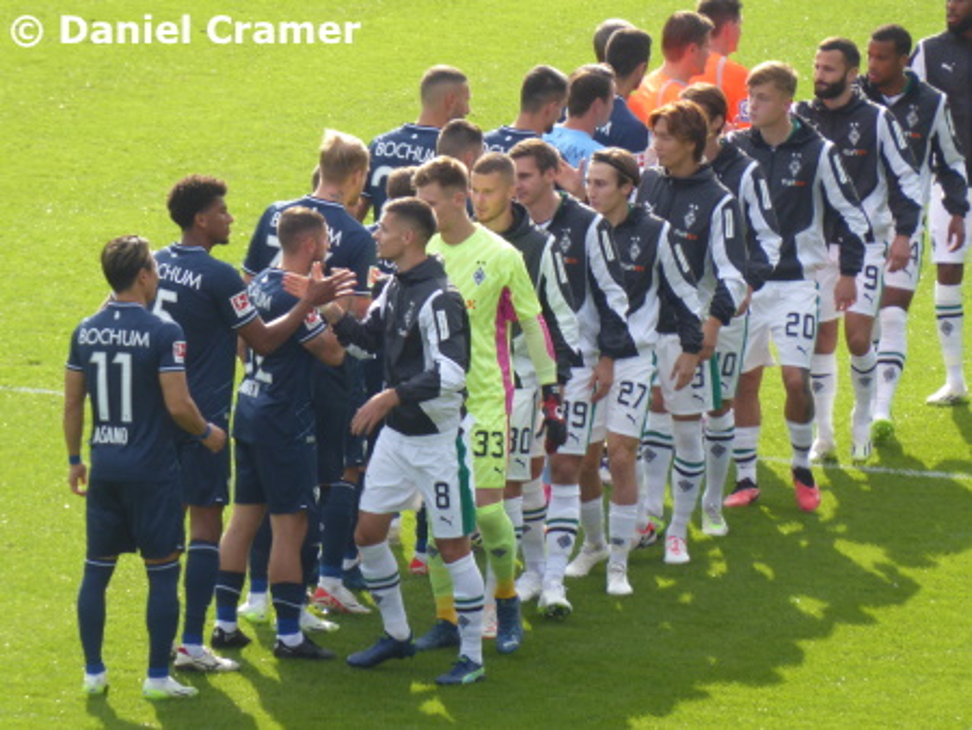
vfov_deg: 2.1
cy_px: 365
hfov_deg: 2.8
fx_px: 20228
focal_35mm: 720
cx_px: 486
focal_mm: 129
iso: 125
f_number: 6.4
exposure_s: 1/125
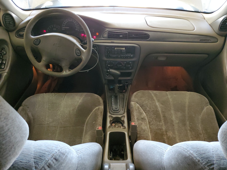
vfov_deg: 53.1
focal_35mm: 26
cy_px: 85
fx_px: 170
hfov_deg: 67.3
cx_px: 114
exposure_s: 1/60.2
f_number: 1.5
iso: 402
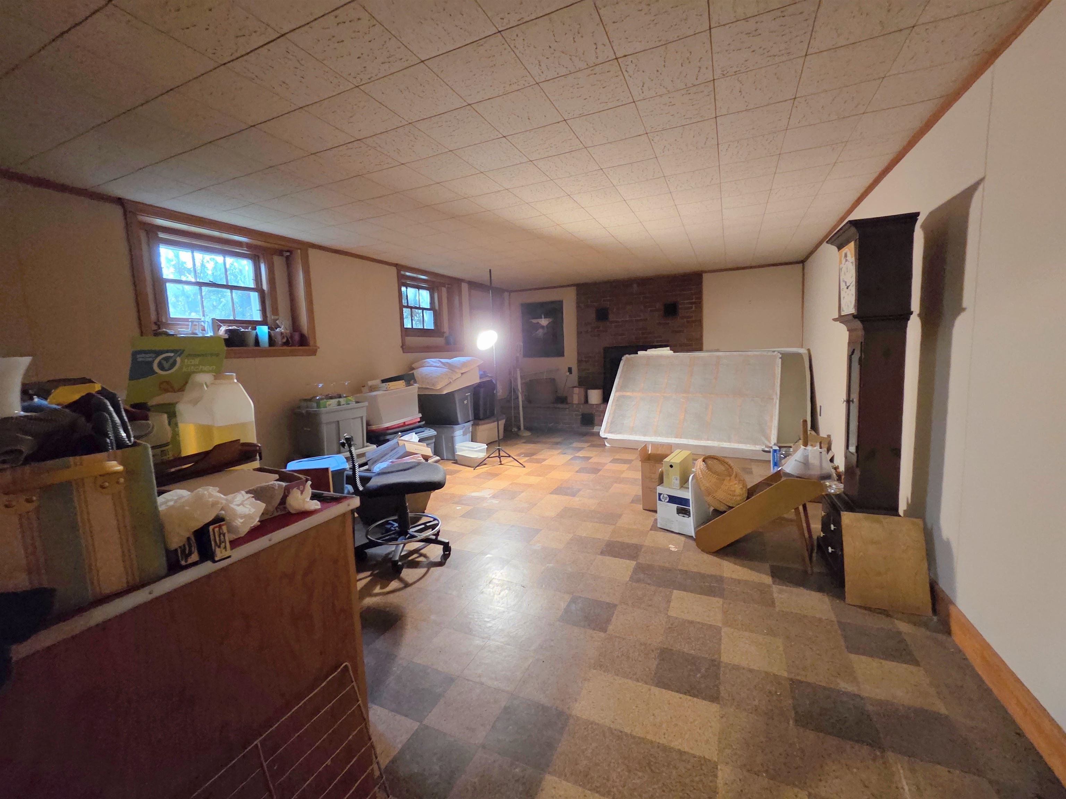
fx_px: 400
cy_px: 400
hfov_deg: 106.2
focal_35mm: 13
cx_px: 533
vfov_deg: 89.9
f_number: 2.2
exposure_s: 1/24
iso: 1250
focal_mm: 2.2
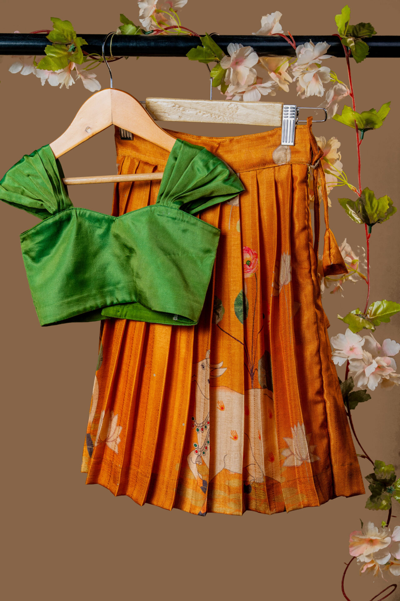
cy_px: 300
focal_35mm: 85
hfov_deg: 16.1
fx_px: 1417
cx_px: 200
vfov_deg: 23.9
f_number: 9
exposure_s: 1/200
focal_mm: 85
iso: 50
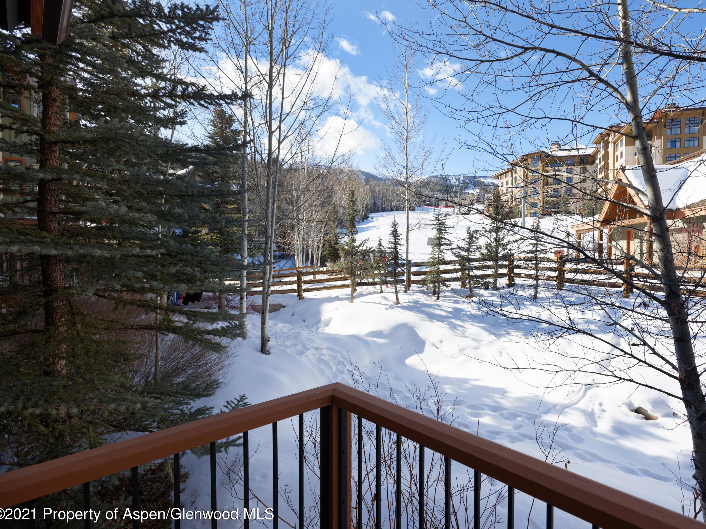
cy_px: 264
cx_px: 402
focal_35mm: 19
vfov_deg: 68.7
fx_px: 387
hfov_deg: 84.2
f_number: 6.3
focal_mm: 17
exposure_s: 1/100
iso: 160
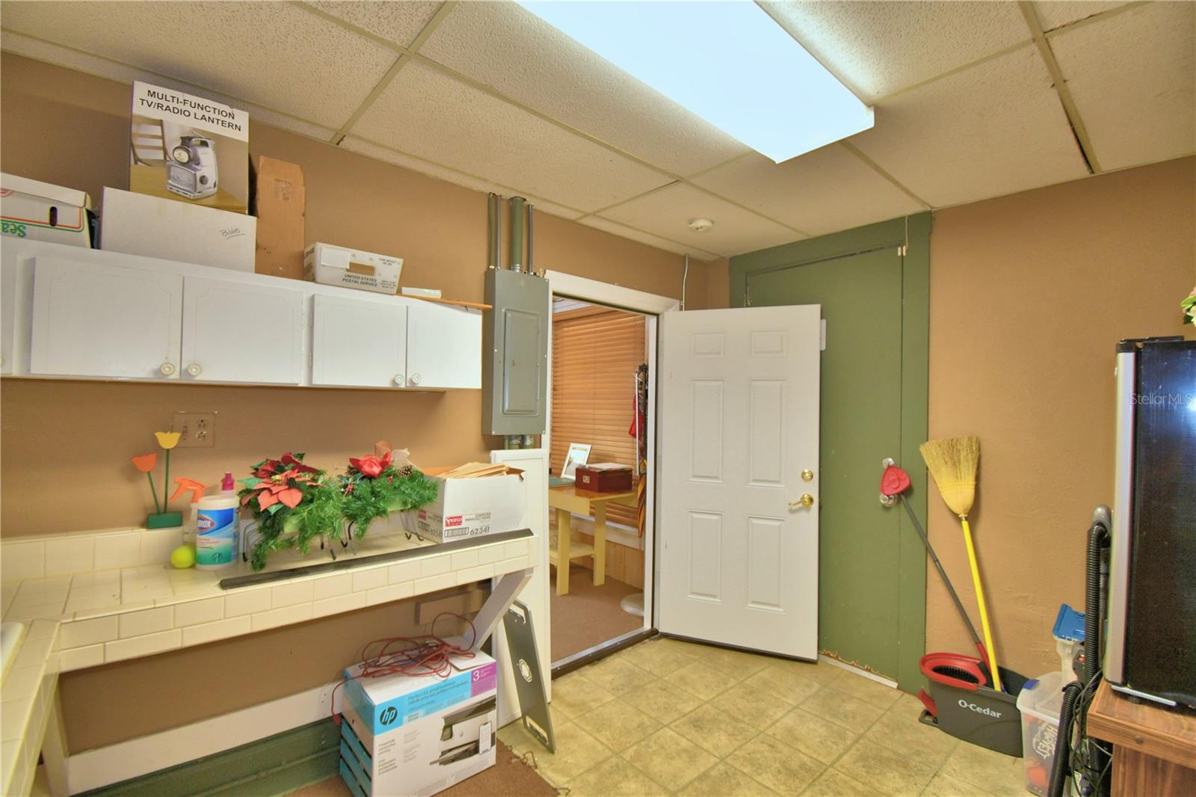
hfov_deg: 100.4
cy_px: 398
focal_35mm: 15
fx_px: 498
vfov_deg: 77.3
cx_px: 598
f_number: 4.5
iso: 200
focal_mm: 10
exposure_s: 1/30
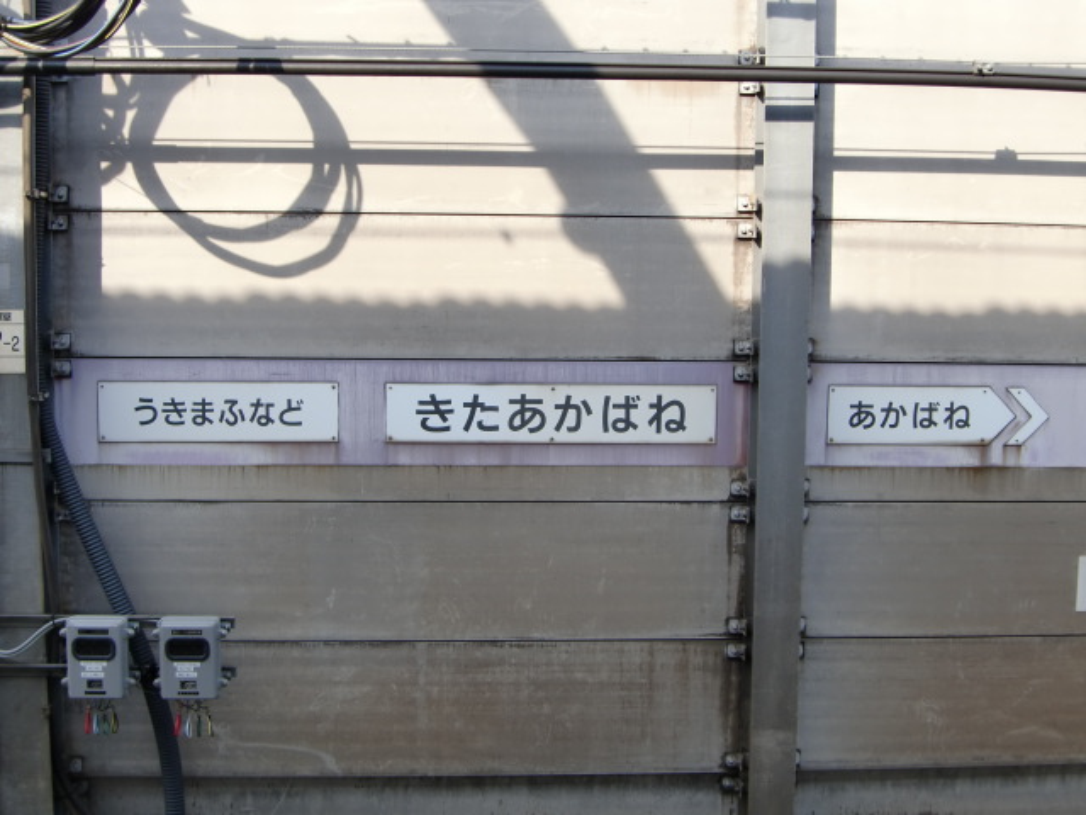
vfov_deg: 31.5
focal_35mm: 46
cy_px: 408
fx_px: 1443
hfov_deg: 41.2
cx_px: 543
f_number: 3.3
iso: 64
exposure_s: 1/250
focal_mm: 8.2
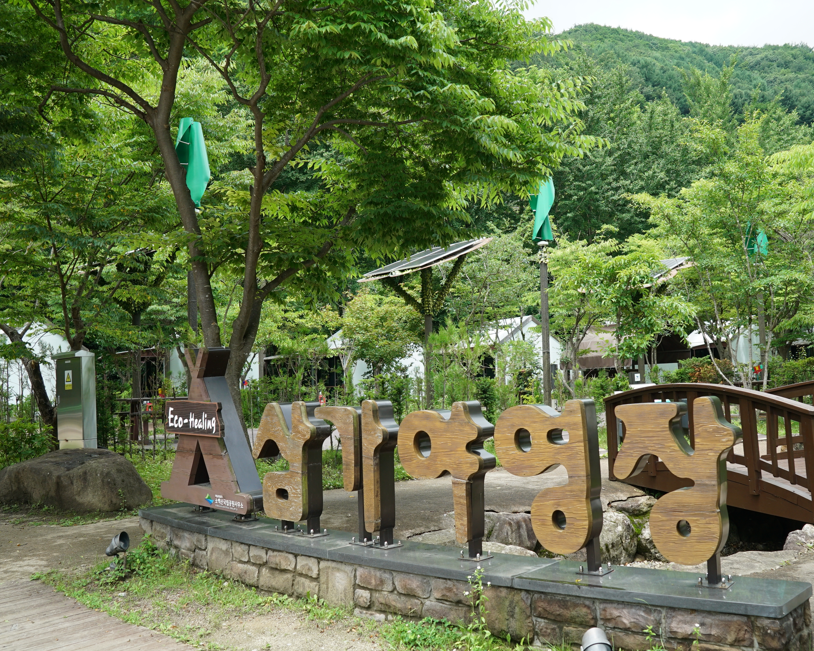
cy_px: 326
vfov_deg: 42.2
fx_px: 843
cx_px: 453
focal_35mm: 35
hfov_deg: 51.4
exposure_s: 1/400
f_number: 6.3
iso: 400
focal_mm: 31
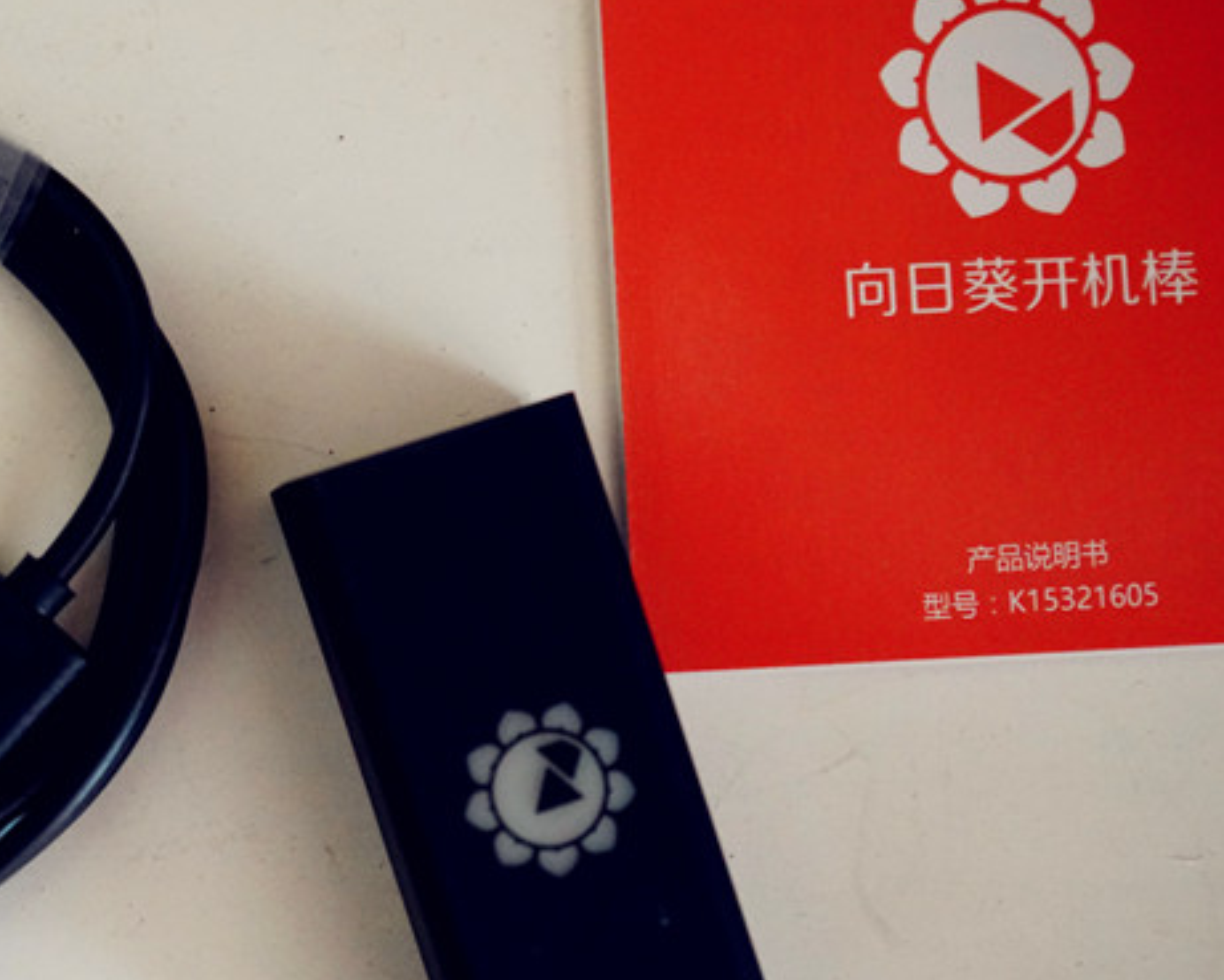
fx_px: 3116
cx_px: 344
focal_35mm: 86
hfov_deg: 22.1
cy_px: 507
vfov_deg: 17.9
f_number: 4.5
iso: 6400
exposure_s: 1/80
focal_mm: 47
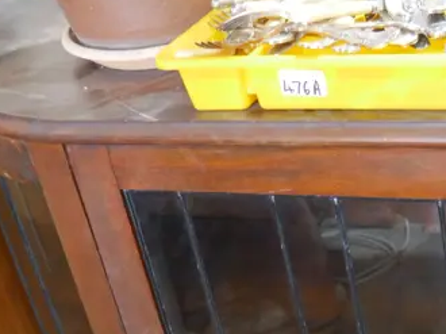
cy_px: 379
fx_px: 1120
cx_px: 415
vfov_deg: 16.4
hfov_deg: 21.9
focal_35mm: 87
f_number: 3.5
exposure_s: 1/60
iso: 1000
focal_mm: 14
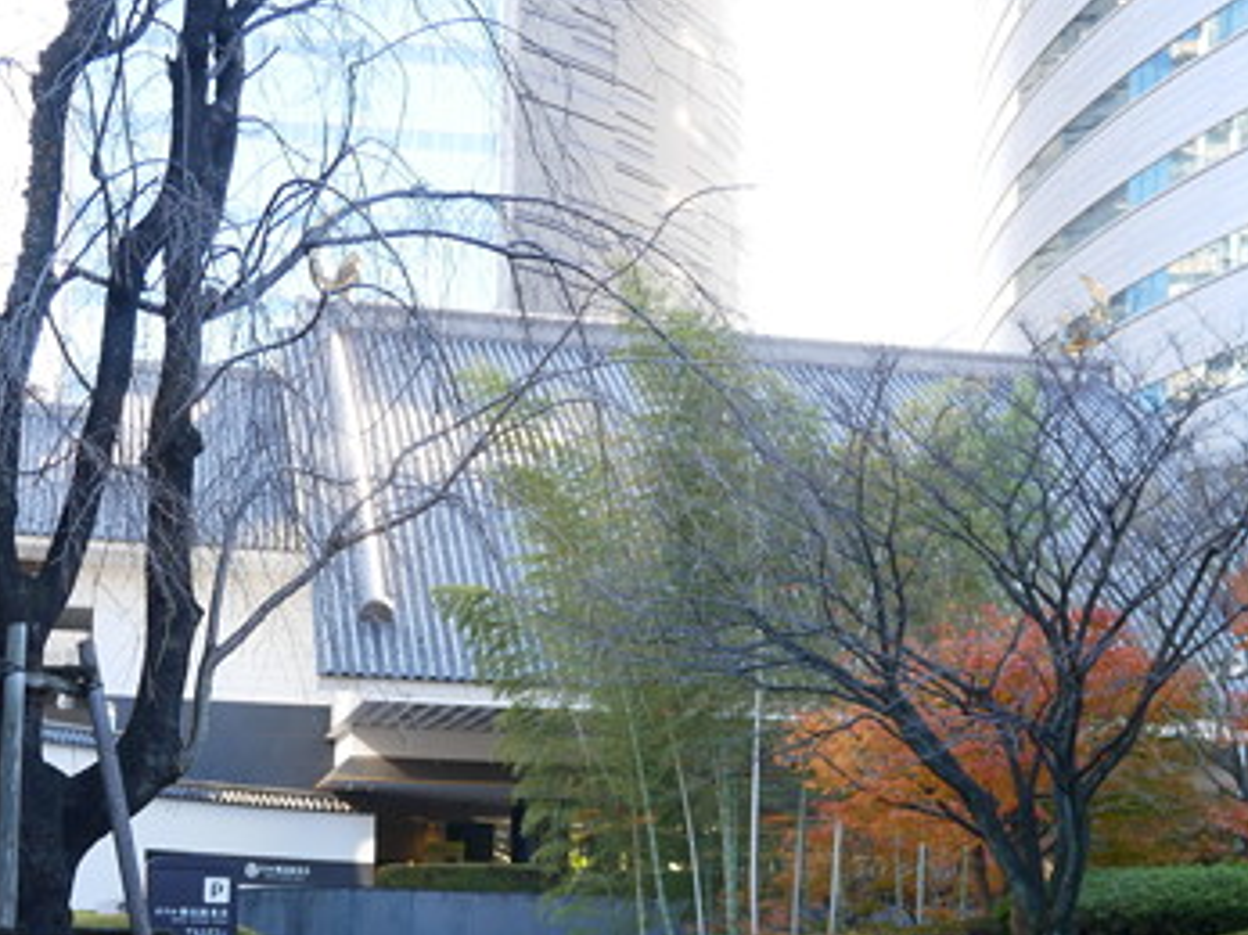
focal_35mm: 72
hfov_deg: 27.0
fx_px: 2595
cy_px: 831
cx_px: 687
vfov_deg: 20.1
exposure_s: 1/100
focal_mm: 20
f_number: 4.4
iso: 200
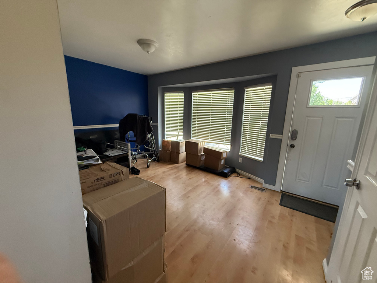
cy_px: 142
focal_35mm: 14
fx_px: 152
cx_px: 188
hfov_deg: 102.1
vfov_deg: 85.7
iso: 320
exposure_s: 1/99
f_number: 2.2
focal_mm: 2.22
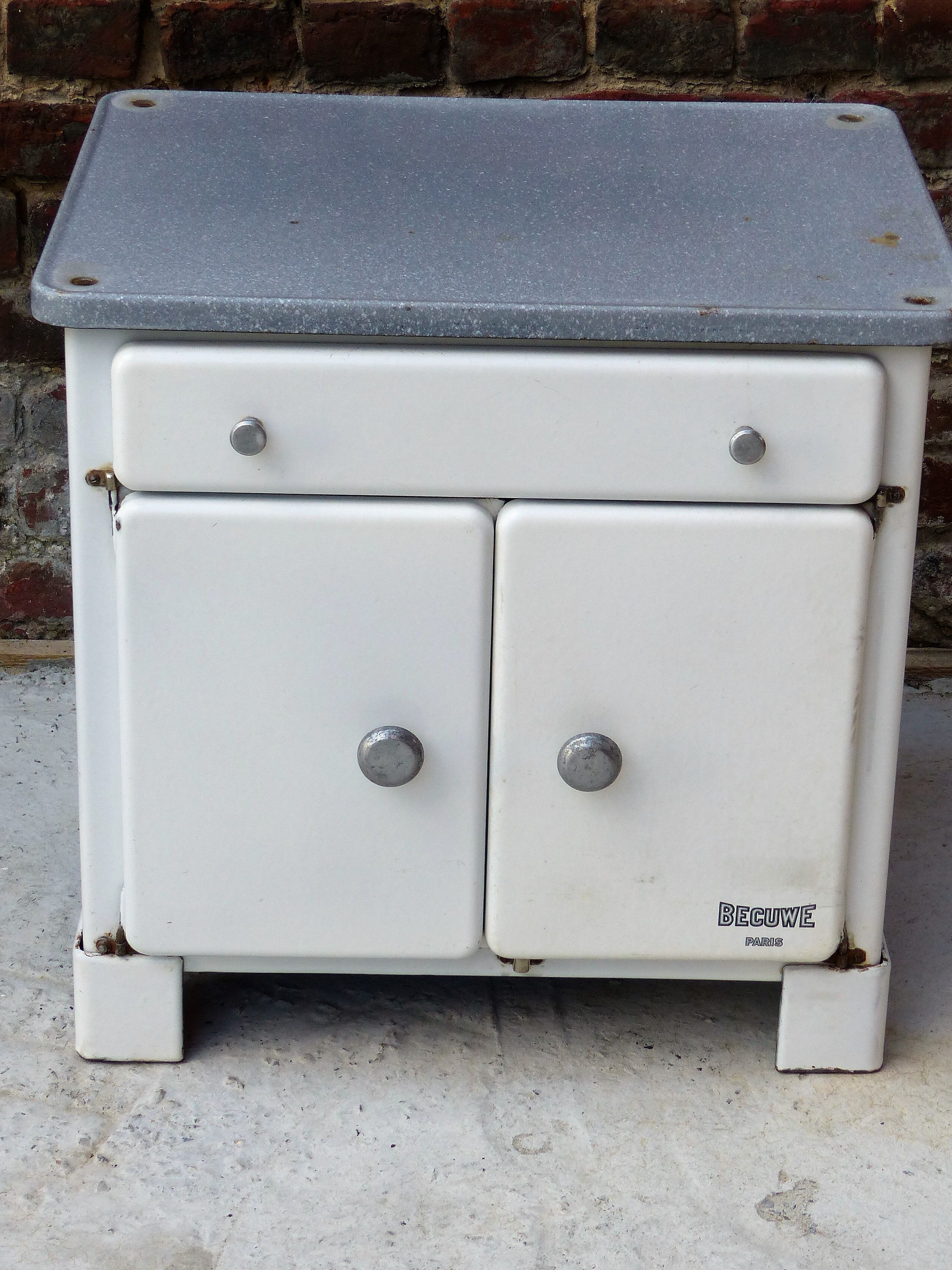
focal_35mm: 90
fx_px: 3301
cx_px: 482
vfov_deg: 21.8
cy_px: 595
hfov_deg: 16.4
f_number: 4
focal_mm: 13
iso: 100
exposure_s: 1/250
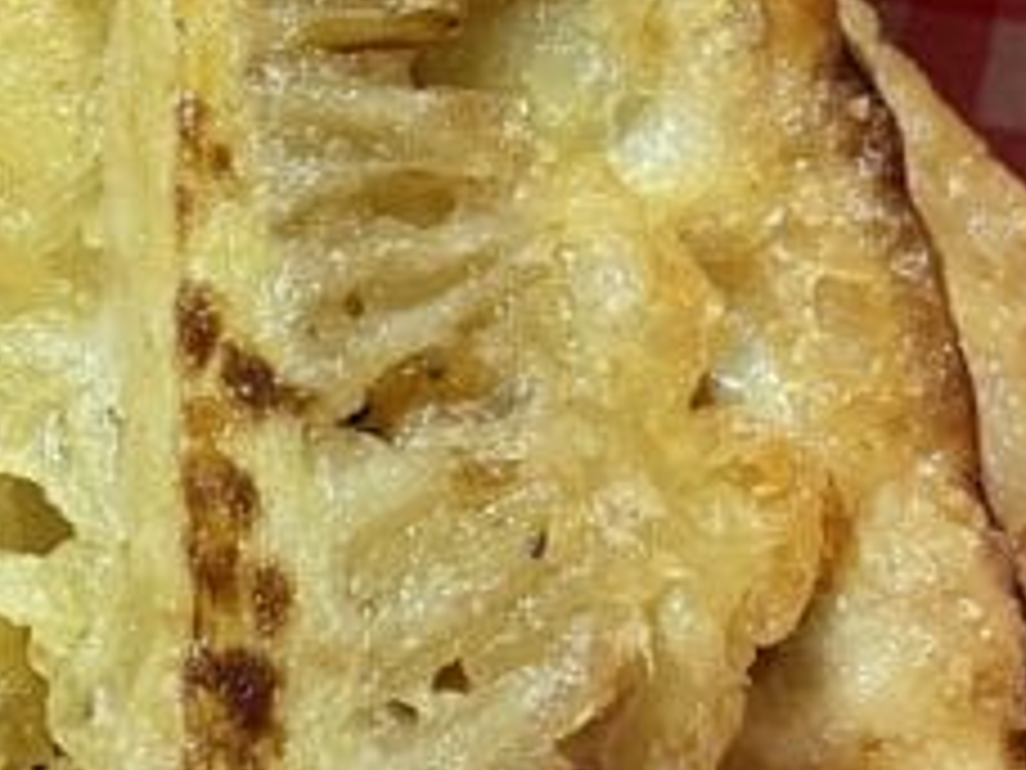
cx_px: -76
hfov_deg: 16.4
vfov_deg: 12.5
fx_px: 3468
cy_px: -54
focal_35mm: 117
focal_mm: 4.2
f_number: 1.6
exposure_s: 1/50
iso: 160
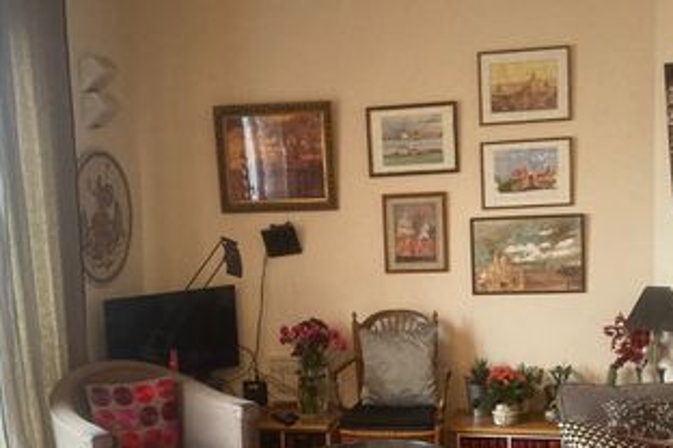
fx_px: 1047
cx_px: 311
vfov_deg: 24.0
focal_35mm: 56
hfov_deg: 35.6
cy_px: 312
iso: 250
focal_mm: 3.99
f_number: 1.8
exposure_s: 1/50
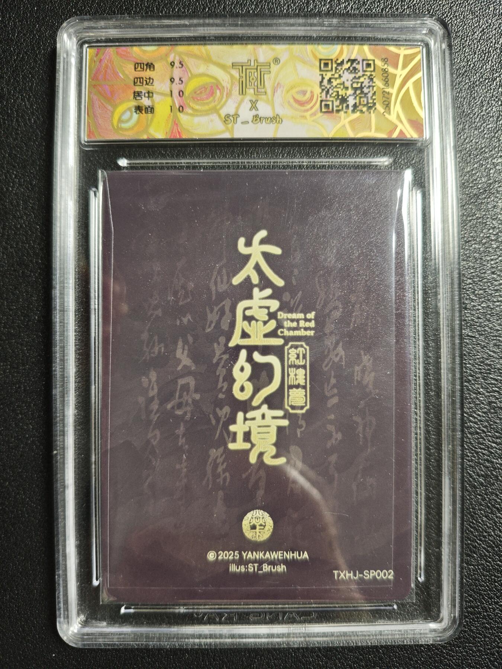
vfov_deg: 67.3
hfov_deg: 53.1
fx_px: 503
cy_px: 334
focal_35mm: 26
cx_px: 251
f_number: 1.5
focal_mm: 4.94
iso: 400
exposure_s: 1/100
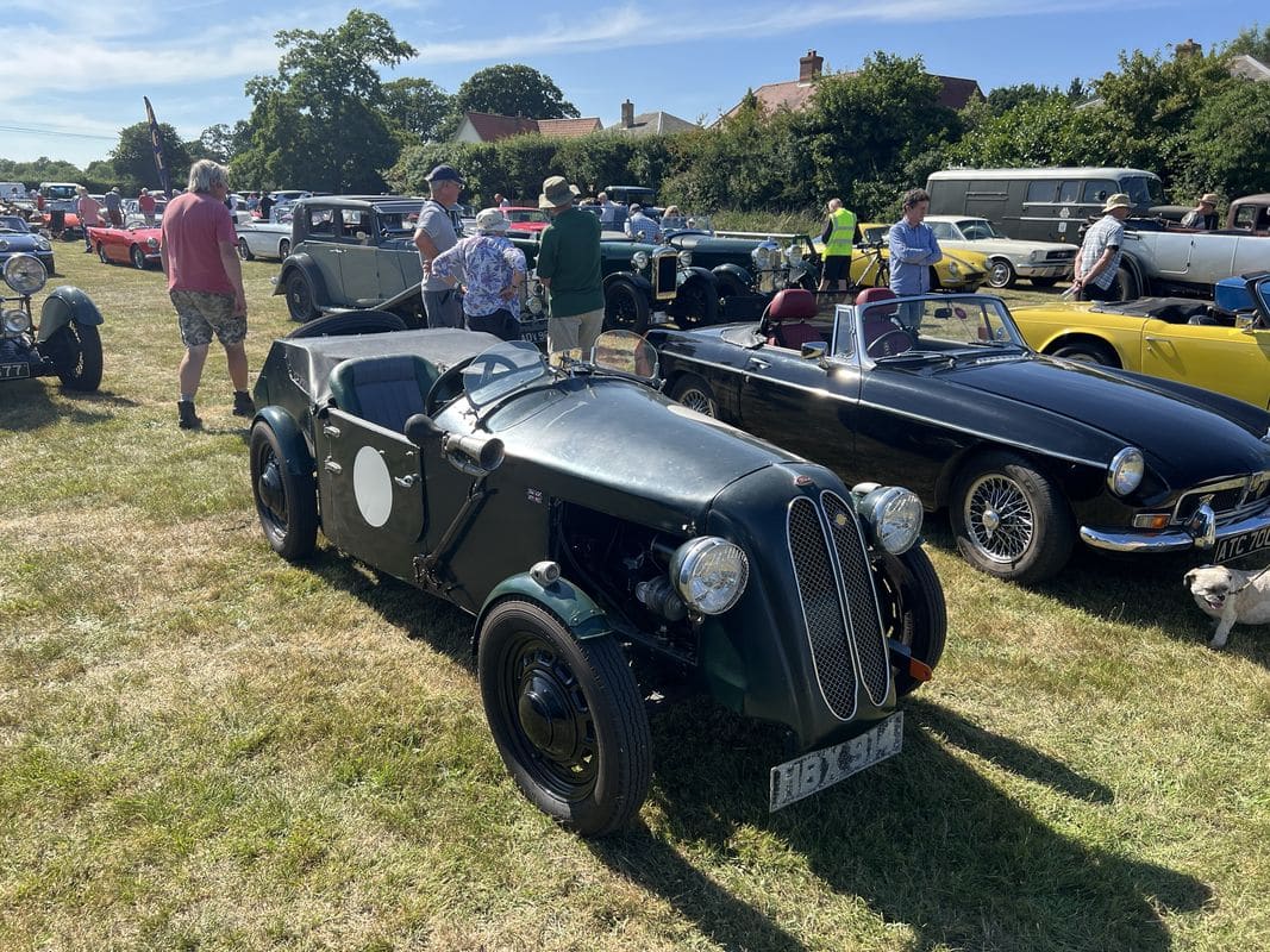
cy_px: 476
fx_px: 954
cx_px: 635
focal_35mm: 26
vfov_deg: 53.1
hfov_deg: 67.3
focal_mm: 5.7
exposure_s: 1/1724
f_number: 1.5
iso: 50
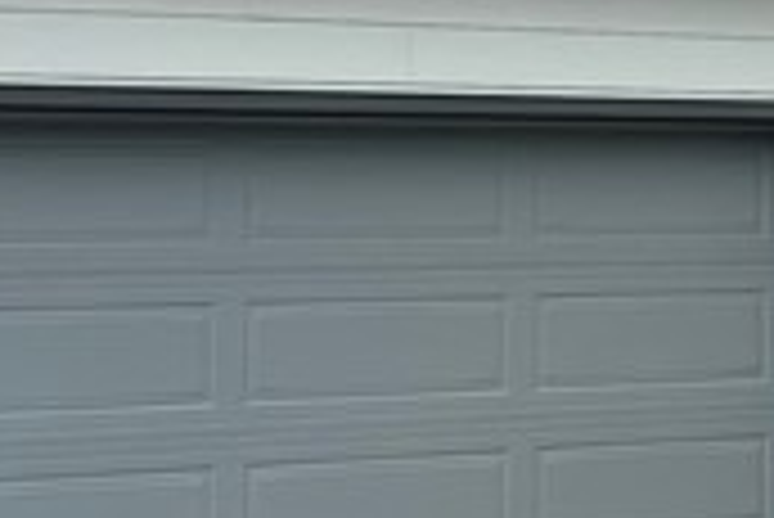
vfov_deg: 8.5
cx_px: 814
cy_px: -5
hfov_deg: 12.6
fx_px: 3464
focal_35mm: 161
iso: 50
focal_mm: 5.7
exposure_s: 1/5587
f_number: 1.5
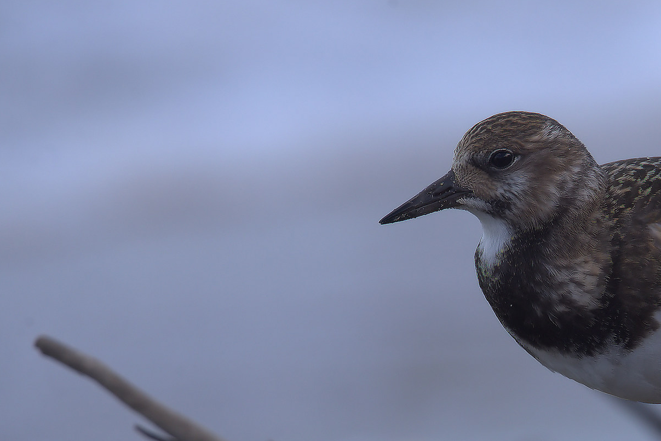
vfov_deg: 1.2
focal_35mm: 1193
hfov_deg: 1.7
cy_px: 338
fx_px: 21914
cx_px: 601
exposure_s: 1/640
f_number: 8
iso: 640
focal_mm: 600
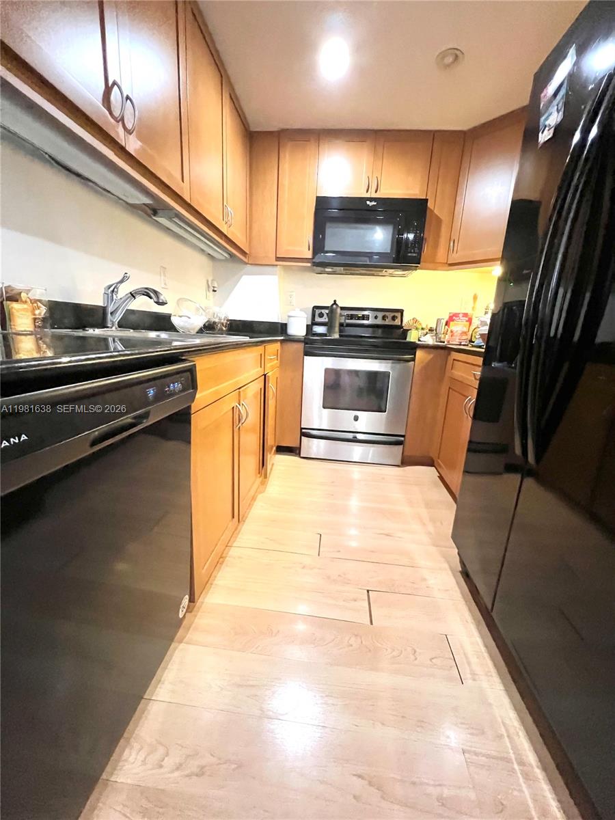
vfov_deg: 106.2
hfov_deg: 89.9
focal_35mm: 13
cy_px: 410
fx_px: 308
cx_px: 308
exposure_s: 1/60
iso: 1000
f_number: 1.8
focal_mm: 1.57
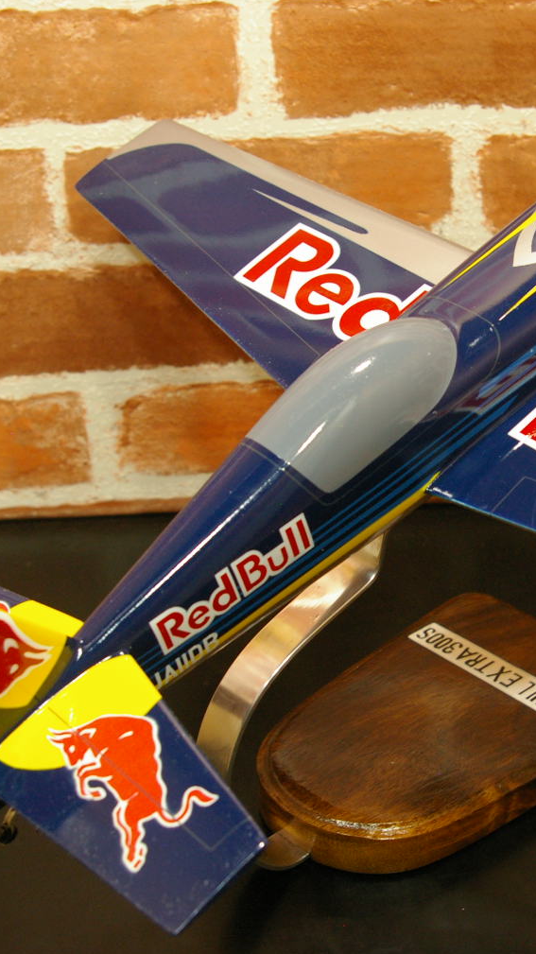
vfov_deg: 31.4
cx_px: 419
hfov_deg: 17.8
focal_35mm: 67
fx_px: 1694
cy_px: 473
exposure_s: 1/30
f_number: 5.6
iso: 800
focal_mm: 28
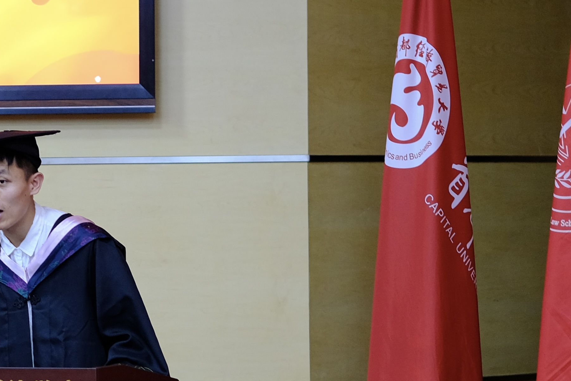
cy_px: 121
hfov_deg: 18.2
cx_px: 30
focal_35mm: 110
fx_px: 1745
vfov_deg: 12.4
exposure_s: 1/100
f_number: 1.4
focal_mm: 33
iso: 500
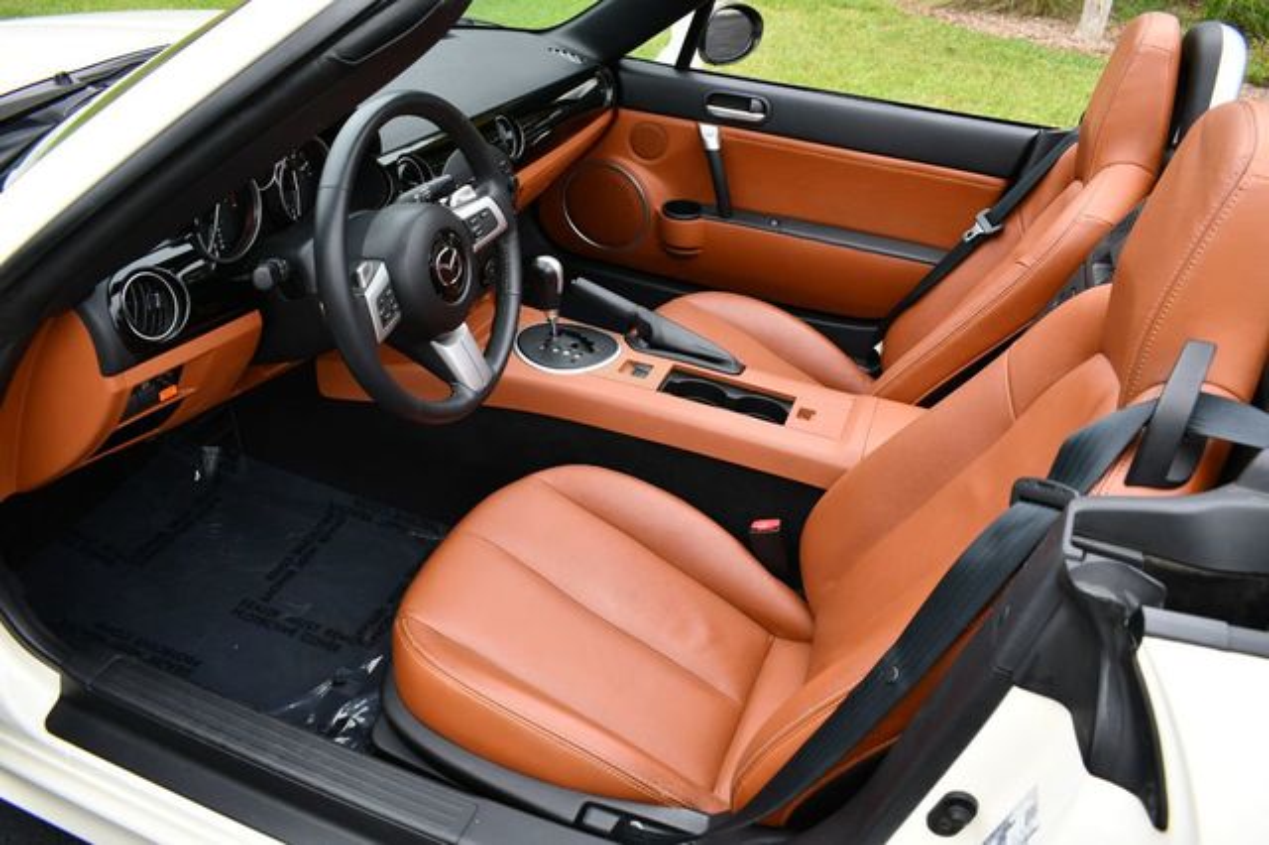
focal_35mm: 27
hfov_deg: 67.4
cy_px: 422
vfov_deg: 47.9
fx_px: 951
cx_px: 634
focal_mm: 18
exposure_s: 1/250
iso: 200
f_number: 5.6
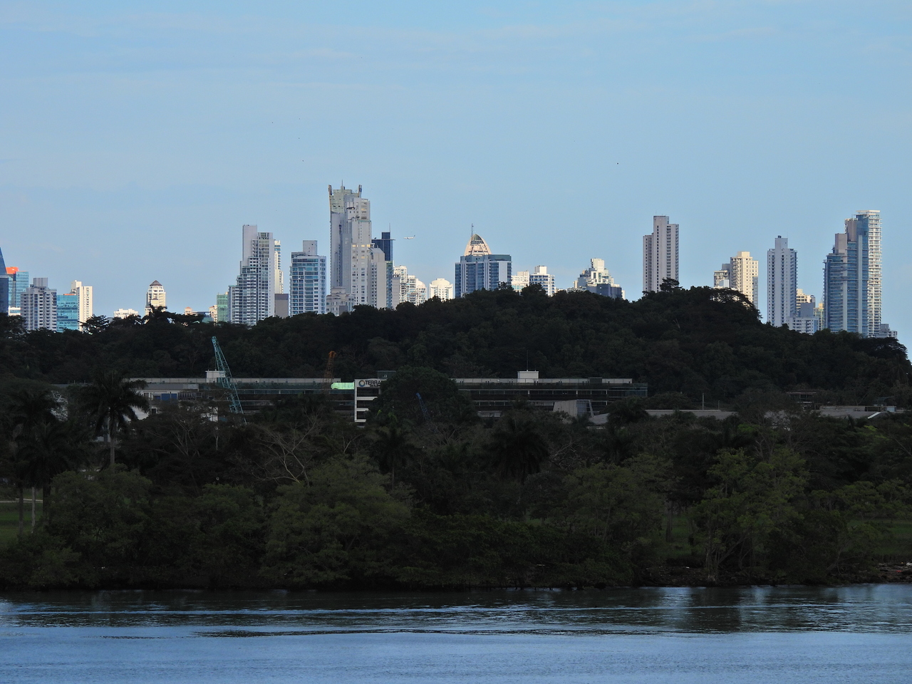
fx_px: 5796
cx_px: 456
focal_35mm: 220
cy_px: 342
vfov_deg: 6.8
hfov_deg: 9.0
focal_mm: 39.3
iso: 100
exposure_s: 1/1000
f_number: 4.5
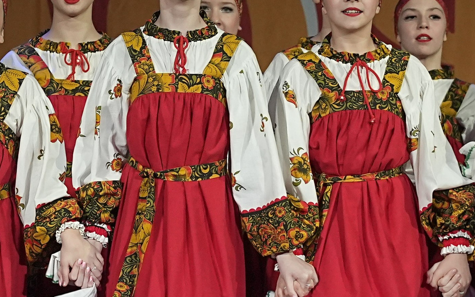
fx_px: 6317
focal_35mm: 488
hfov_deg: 4.3
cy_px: 130
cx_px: 123
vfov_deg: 2.7
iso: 2000
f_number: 4
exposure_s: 1/400
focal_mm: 109
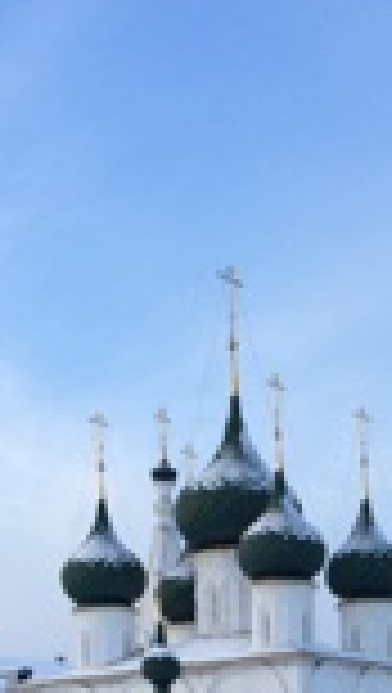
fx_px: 1750
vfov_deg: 20.9
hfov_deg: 12.6
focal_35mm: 95
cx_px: 401
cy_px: 842
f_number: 2.2
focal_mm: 4.12
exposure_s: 1/586
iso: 32
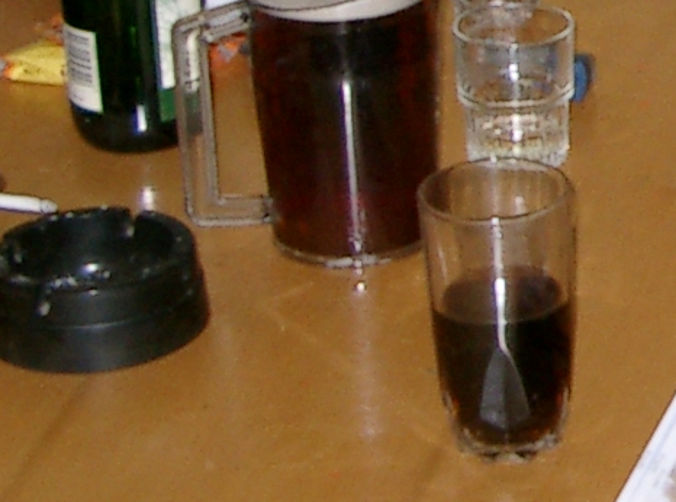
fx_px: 3561
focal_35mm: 183
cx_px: 1211
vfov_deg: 7.9
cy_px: -183
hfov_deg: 10.2
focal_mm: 7.6
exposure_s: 1/60
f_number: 2.6
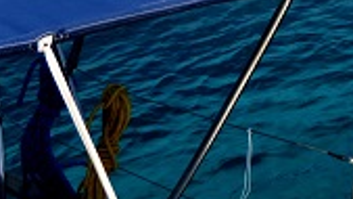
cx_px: 603
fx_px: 1039
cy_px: -481
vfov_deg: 8.4
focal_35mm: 111
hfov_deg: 16.6
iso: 125
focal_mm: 12
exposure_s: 1/1250
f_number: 4
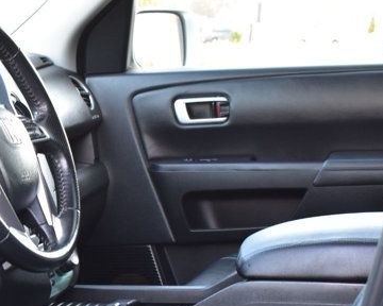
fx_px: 1179
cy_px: 309
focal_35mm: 104
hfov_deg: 17.7
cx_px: -52
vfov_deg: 14.6
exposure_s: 1/15
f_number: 6.3
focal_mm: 26
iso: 560
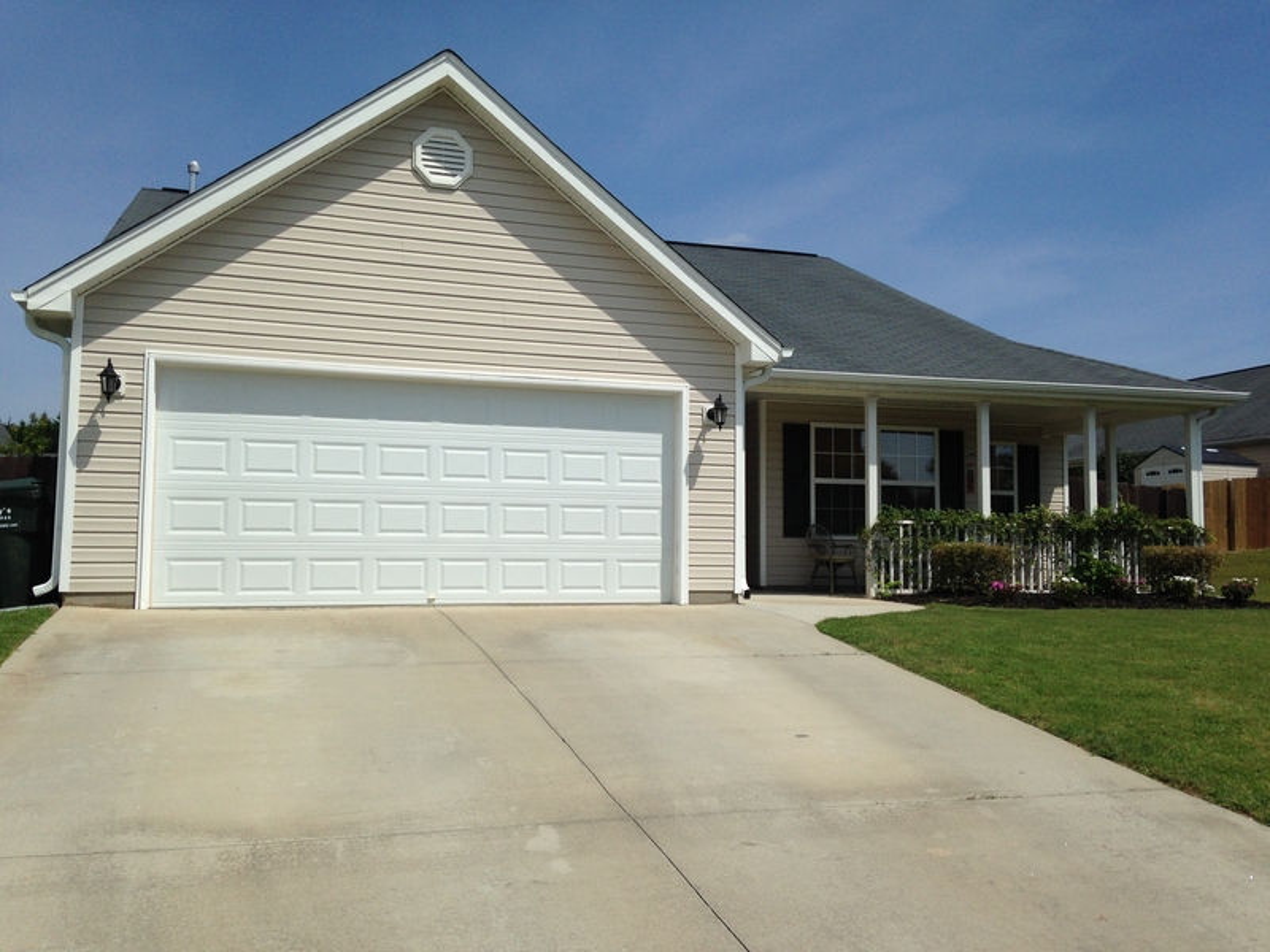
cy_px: 476
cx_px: 635
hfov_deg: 55.4
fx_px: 1211
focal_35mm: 33
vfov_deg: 42.9
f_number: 2.4
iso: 50
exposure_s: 1/3623
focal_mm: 4.12
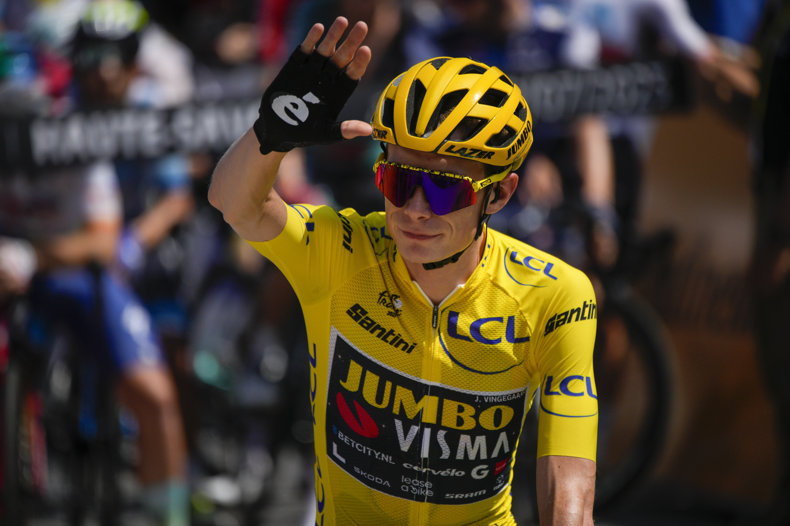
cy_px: 263
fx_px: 8777
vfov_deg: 3.4
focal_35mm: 400
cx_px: 395
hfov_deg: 5.2
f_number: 5.6
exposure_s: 1/5000
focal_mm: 400
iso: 640
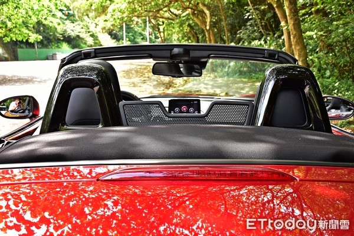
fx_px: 398
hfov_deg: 47.9
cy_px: 118
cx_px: 177
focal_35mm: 40
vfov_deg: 33.0
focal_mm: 27
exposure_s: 1/60
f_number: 7.1
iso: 400
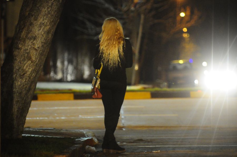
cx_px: 118
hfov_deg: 7.6
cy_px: 78
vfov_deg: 5.1
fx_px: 1776
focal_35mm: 270
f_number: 2.8
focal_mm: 180
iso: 3200
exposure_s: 1/40
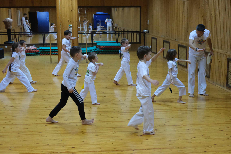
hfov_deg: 32.9
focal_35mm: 61
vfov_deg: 22.3
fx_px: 391
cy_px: 77
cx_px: 116
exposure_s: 1/160
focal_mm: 40.8
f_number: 5.6
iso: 6400
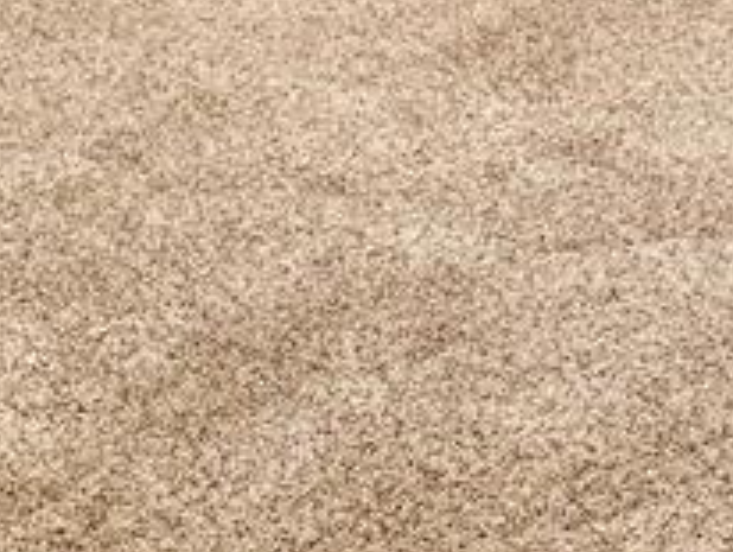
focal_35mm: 93
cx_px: 626
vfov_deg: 13.9
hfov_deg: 20.7
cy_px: -491
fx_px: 1972
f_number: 1.78
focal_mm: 6.76
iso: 200
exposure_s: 1/60
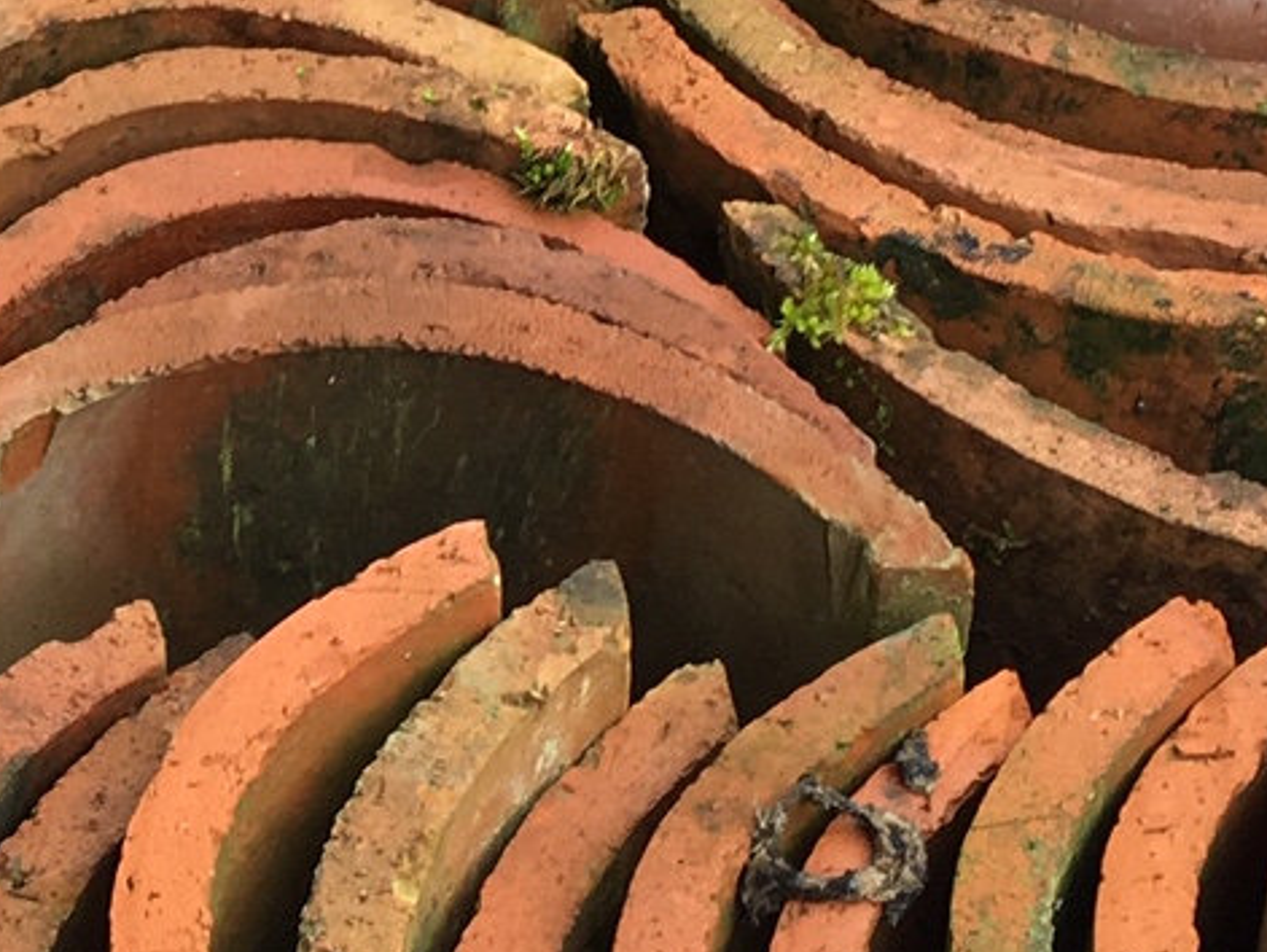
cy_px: -164
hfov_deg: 15.4
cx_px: -191
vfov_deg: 11.7
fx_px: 4542
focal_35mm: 124
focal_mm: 4.15
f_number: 2.2
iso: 32
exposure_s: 1/100
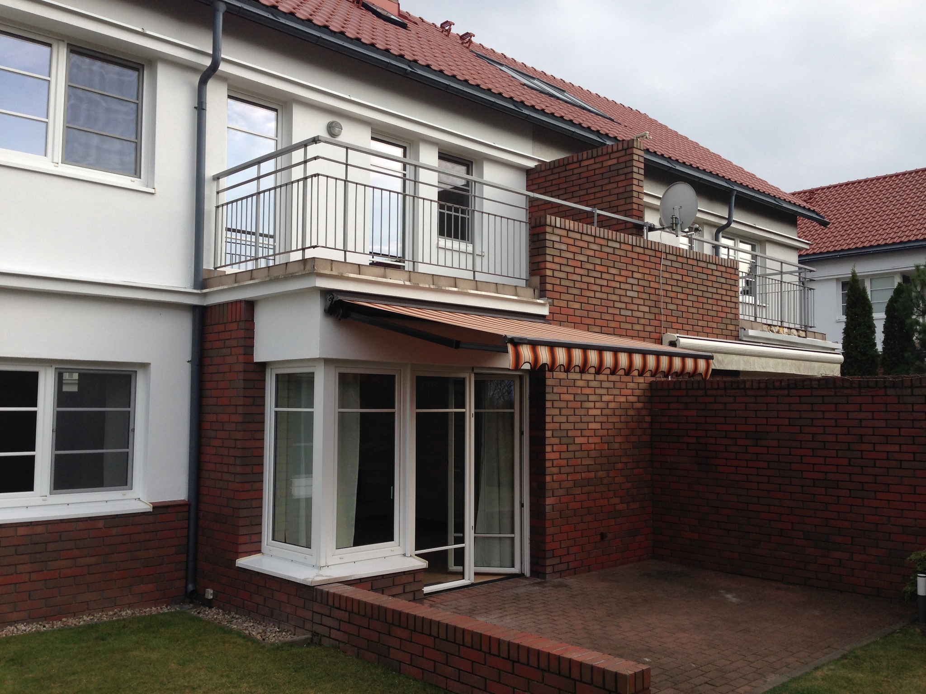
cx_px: 463
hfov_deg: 55.4
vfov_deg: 42.9
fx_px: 883
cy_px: 347
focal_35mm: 33
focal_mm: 4.12
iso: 50
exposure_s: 1/889
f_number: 2.4
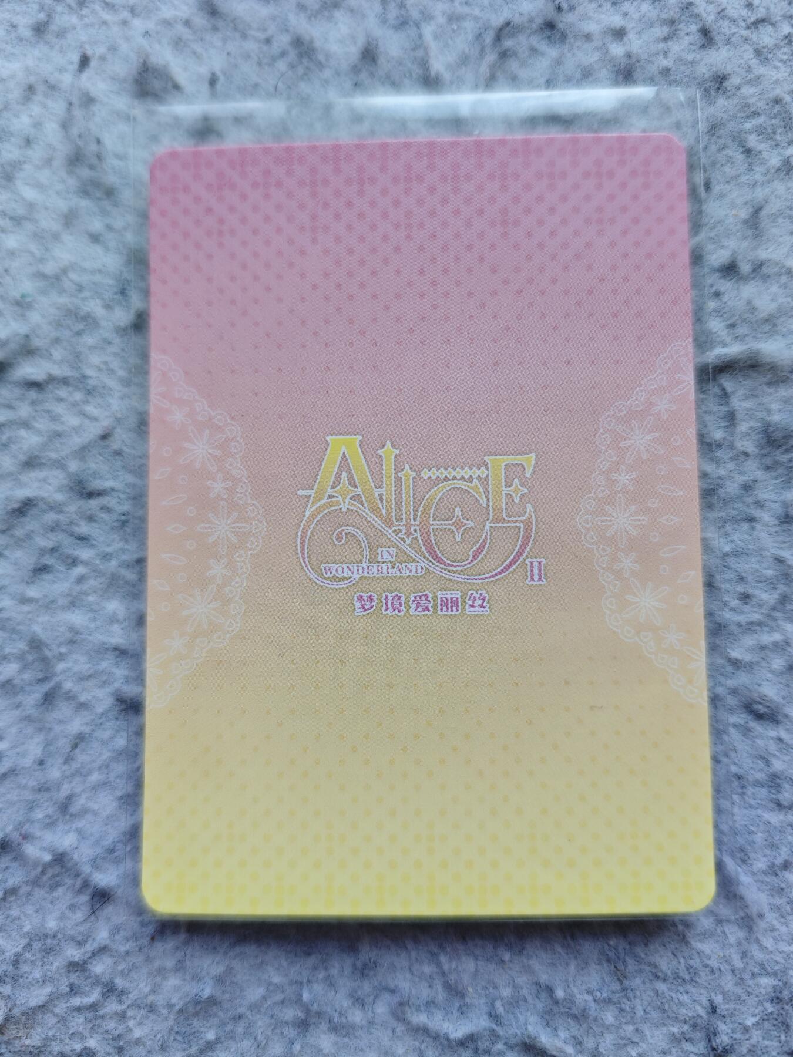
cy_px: 528
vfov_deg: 73.9
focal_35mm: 23
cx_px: 396
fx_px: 703
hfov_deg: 58.9
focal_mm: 6.55
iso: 125
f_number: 1.6
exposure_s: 1/100
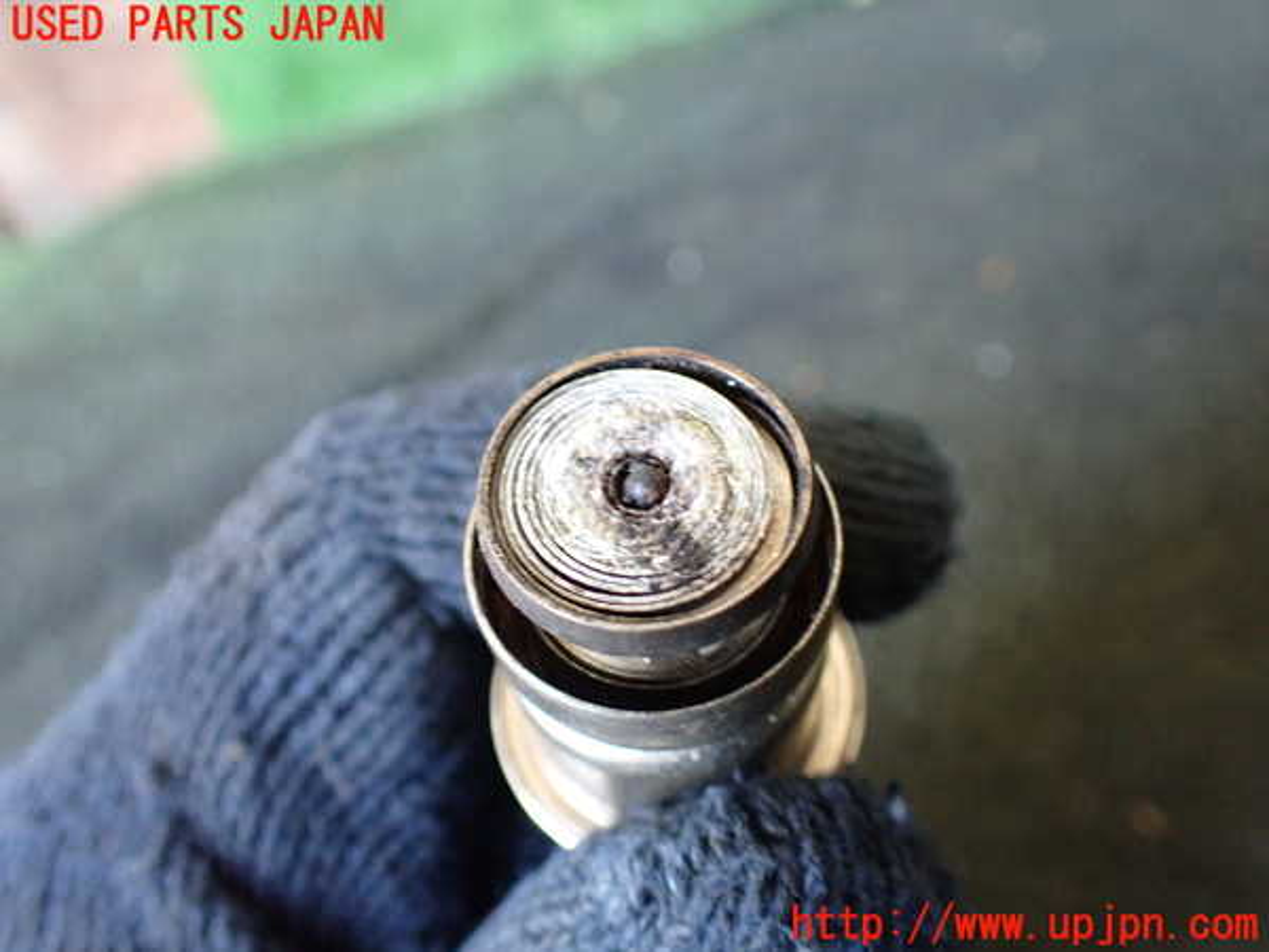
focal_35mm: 30
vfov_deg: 46.8
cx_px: 634
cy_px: 476
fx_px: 1100
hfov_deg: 60.0
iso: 800
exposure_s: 1/80
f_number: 2.3
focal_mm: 5.4
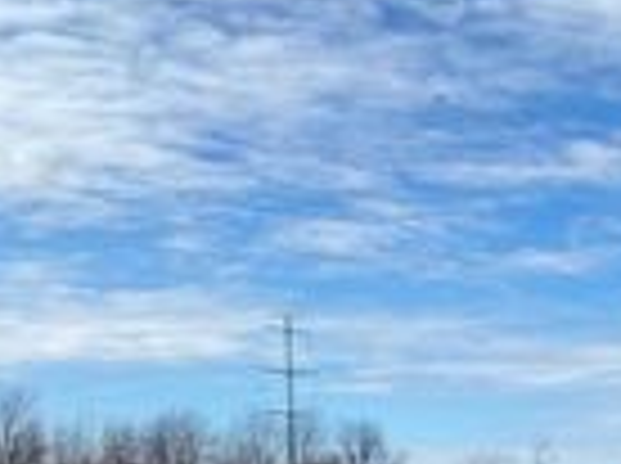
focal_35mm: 81
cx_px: 927
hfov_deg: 20.7
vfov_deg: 17.5
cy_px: 509
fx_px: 1451
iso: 32
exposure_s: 1/3497
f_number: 1.8
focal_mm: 4.25
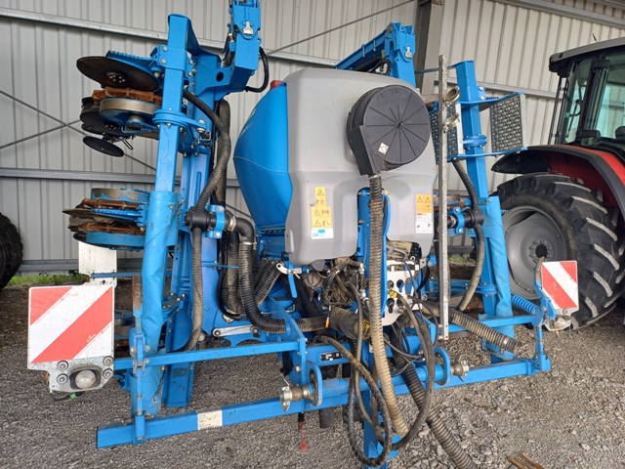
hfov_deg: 69.4
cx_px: 312
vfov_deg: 54.9
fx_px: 451
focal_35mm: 25
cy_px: 234
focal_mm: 4.65
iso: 50
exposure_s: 1/159
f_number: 1.8
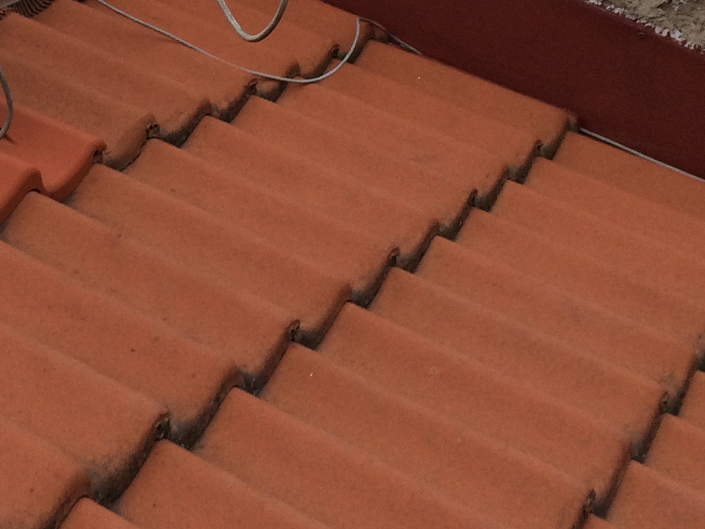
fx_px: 1813
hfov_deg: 21.3
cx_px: 11
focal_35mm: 89
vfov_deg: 15.4
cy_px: -239
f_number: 2.2
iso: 40
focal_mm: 4.12
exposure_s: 1/60
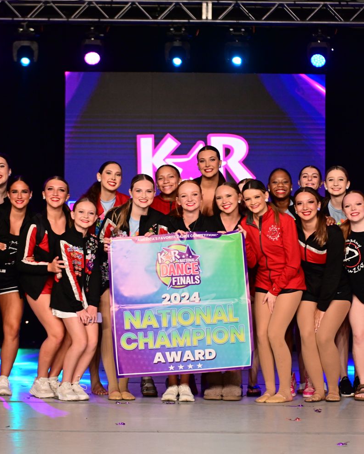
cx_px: 186
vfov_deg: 20.4
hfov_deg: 16.4
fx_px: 1265
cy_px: 228
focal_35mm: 94
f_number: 2.8
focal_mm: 66
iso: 2000
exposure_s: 1/800
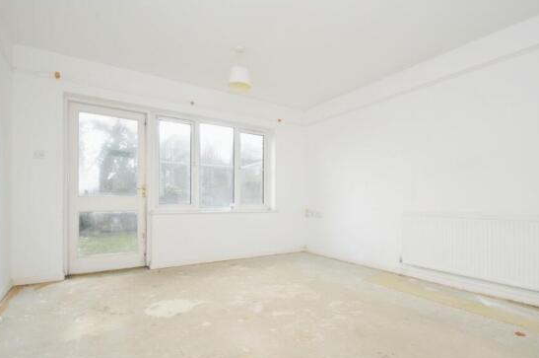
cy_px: 191
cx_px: 285
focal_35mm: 18
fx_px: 269
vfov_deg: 67.1
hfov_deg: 90.0
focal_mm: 10
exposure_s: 1/160
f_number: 6.3
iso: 200
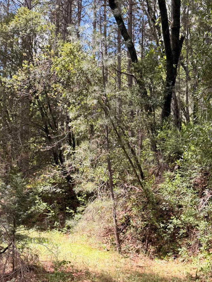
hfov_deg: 35.8
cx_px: 128
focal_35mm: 40
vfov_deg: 44.6
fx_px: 327
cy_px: 224
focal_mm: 6.76
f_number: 1.78
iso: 80
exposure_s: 1/858
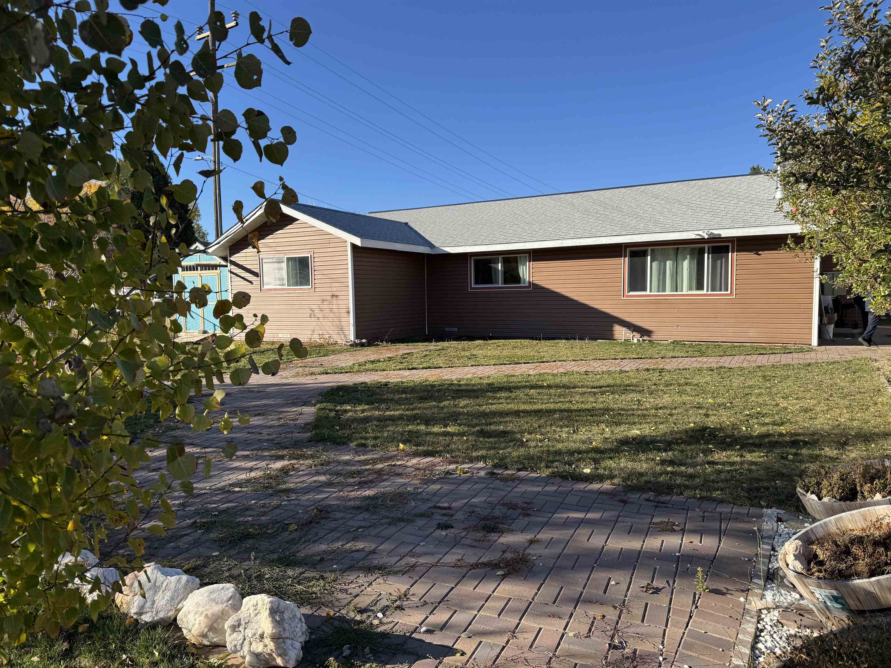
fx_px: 618
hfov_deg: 71.6
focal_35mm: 24
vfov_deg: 56.8
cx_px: 446
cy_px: 334
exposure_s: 1/2710
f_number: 1.78
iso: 80
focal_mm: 6.76
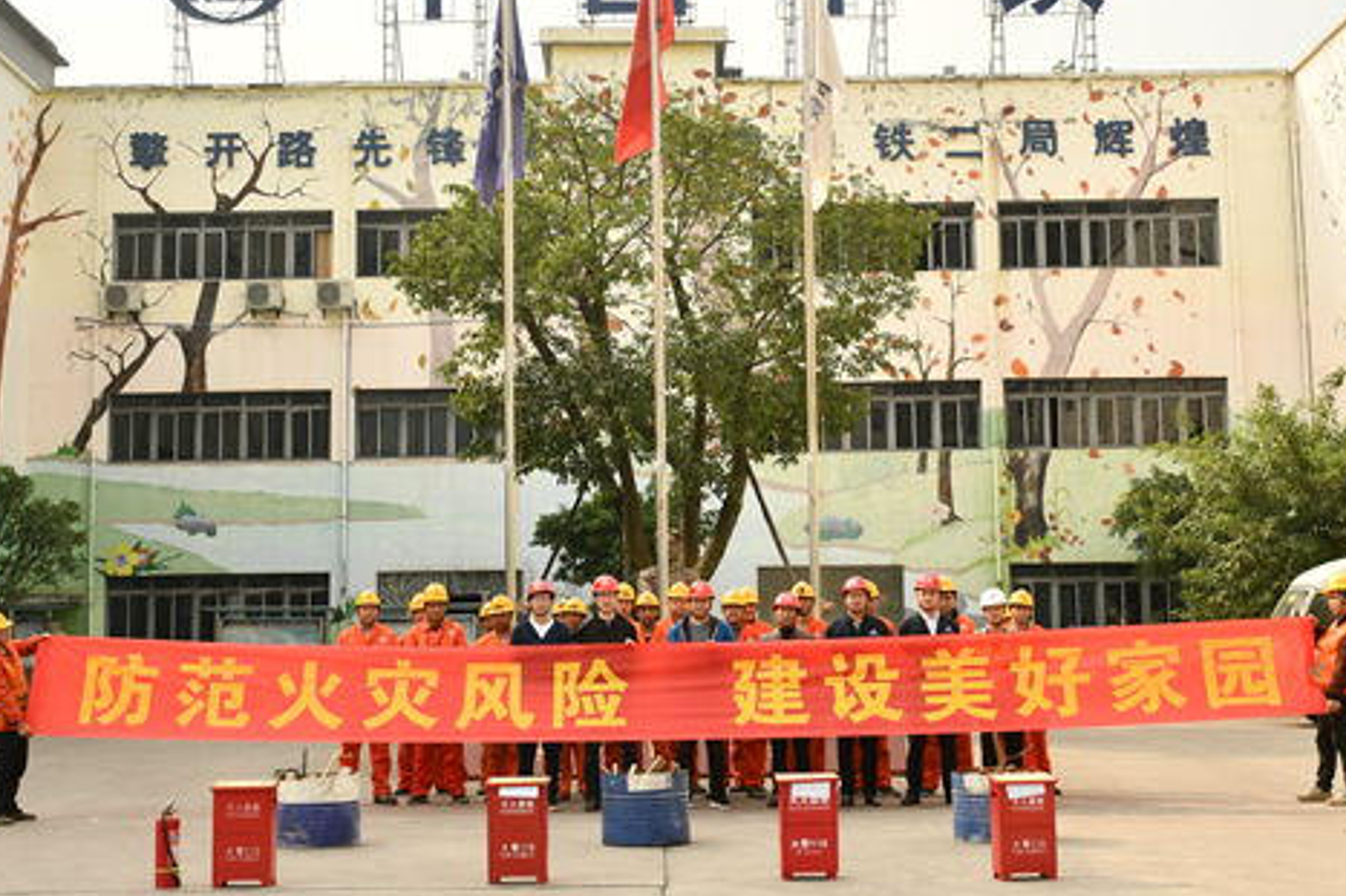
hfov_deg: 38.9
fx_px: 1906
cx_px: 669
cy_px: 379
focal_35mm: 51
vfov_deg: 26.4
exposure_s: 1/1000
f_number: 3.8
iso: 200
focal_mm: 23
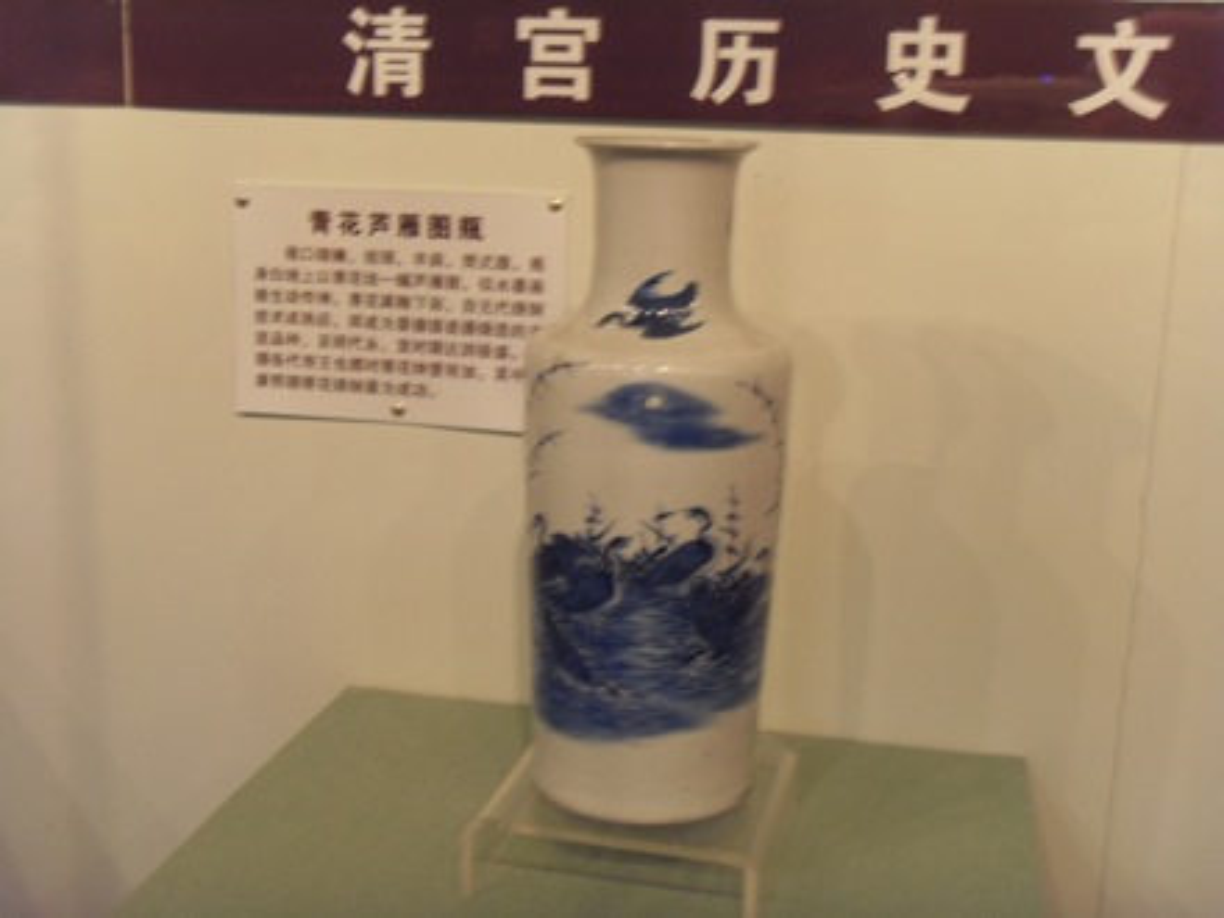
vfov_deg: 32.2
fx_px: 1591
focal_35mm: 45
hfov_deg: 42.1
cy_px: 459
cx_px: 612
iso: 200
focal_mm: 7.7
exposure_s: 1/8
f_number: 3.7
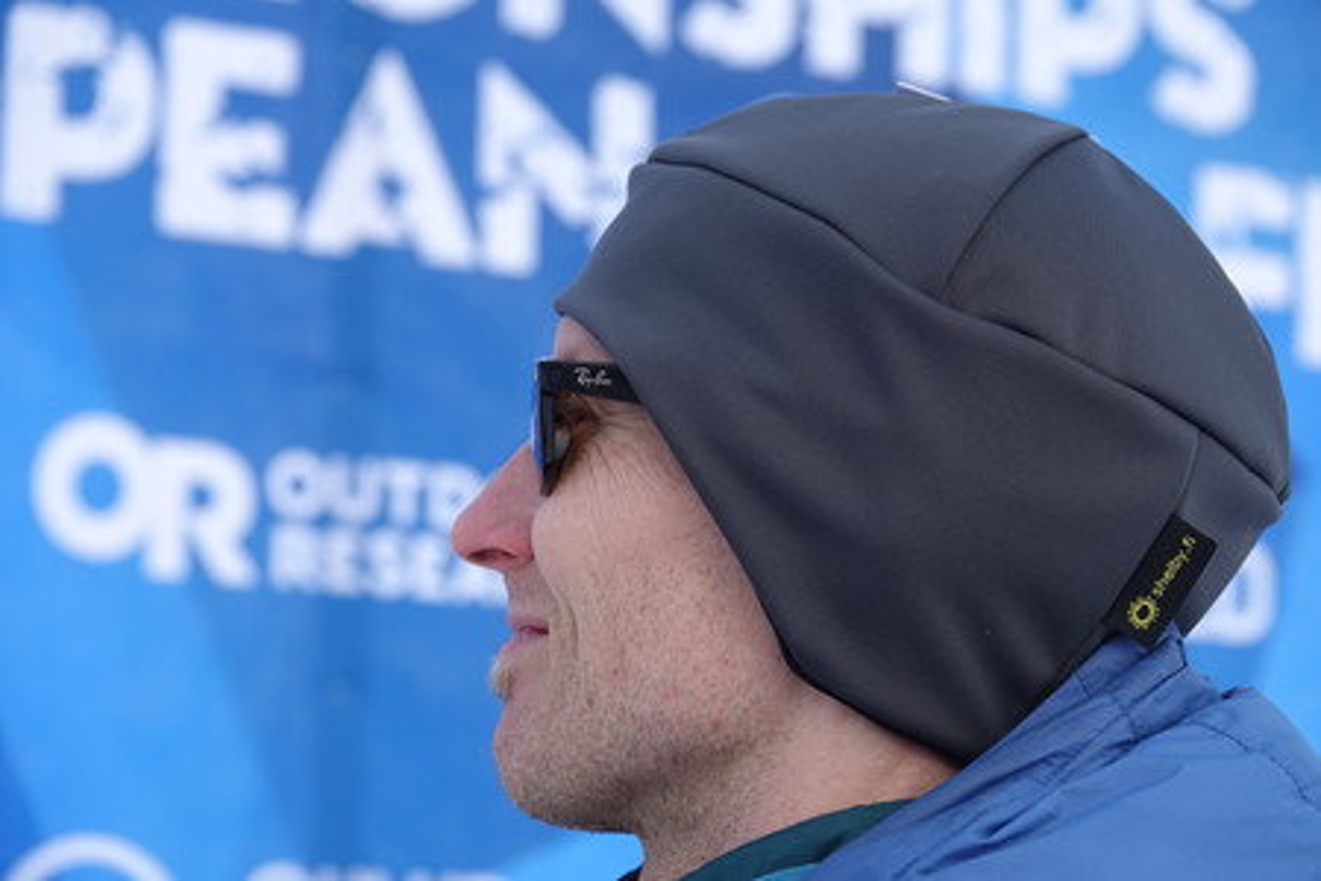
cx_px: 660
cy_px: 440
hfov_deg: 13.3
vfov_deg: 8.9
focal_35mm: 154
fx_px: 5651
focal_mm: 56.39
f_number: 4
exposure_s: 1/320
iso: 100
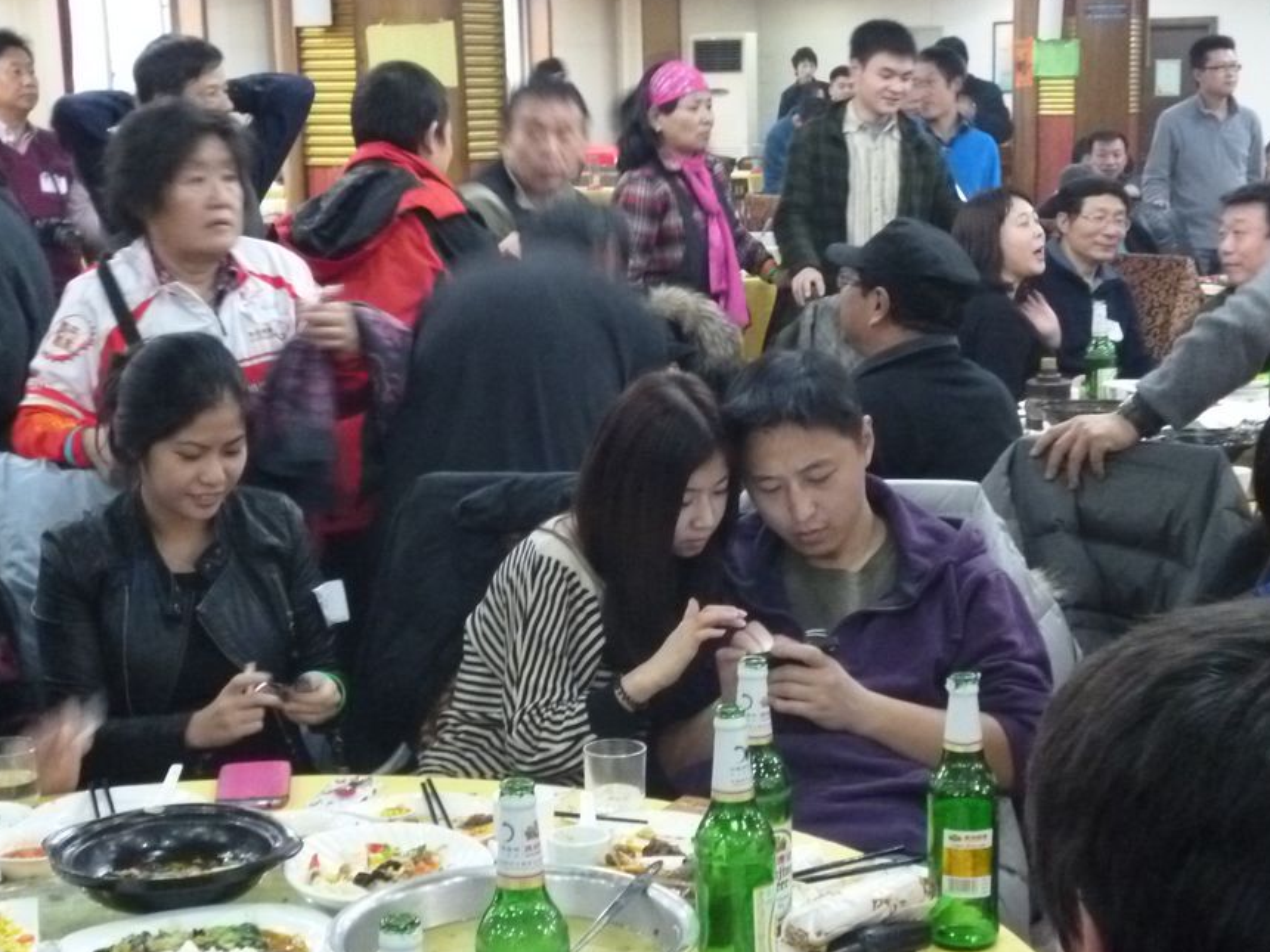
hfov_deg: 31.7
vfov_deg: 24.0
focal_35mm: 61
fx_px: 2238
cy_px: 580
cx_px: 675
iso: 800
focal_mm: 7.3
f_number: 3.7
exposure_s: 1/10
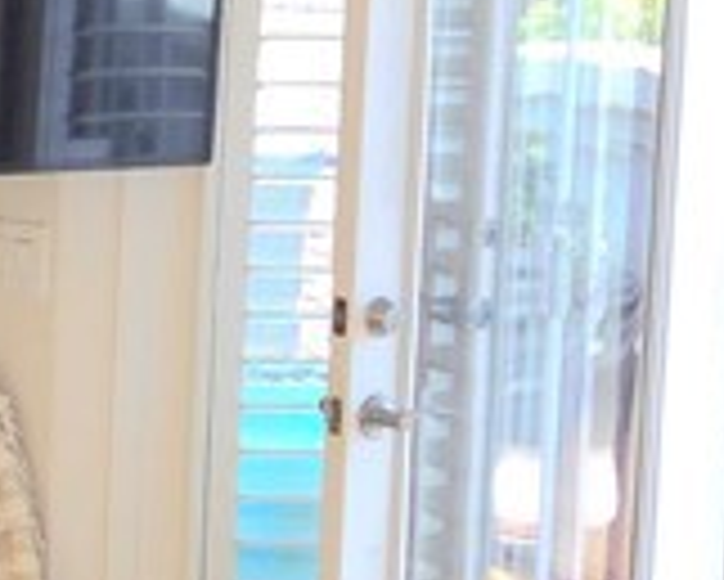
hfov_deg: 11.7
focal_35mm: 143
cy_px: 180
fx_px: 3066
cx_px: -841
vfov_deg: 10.8
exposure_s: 1/60.2
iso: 80
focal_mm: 5.4
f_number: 1.8
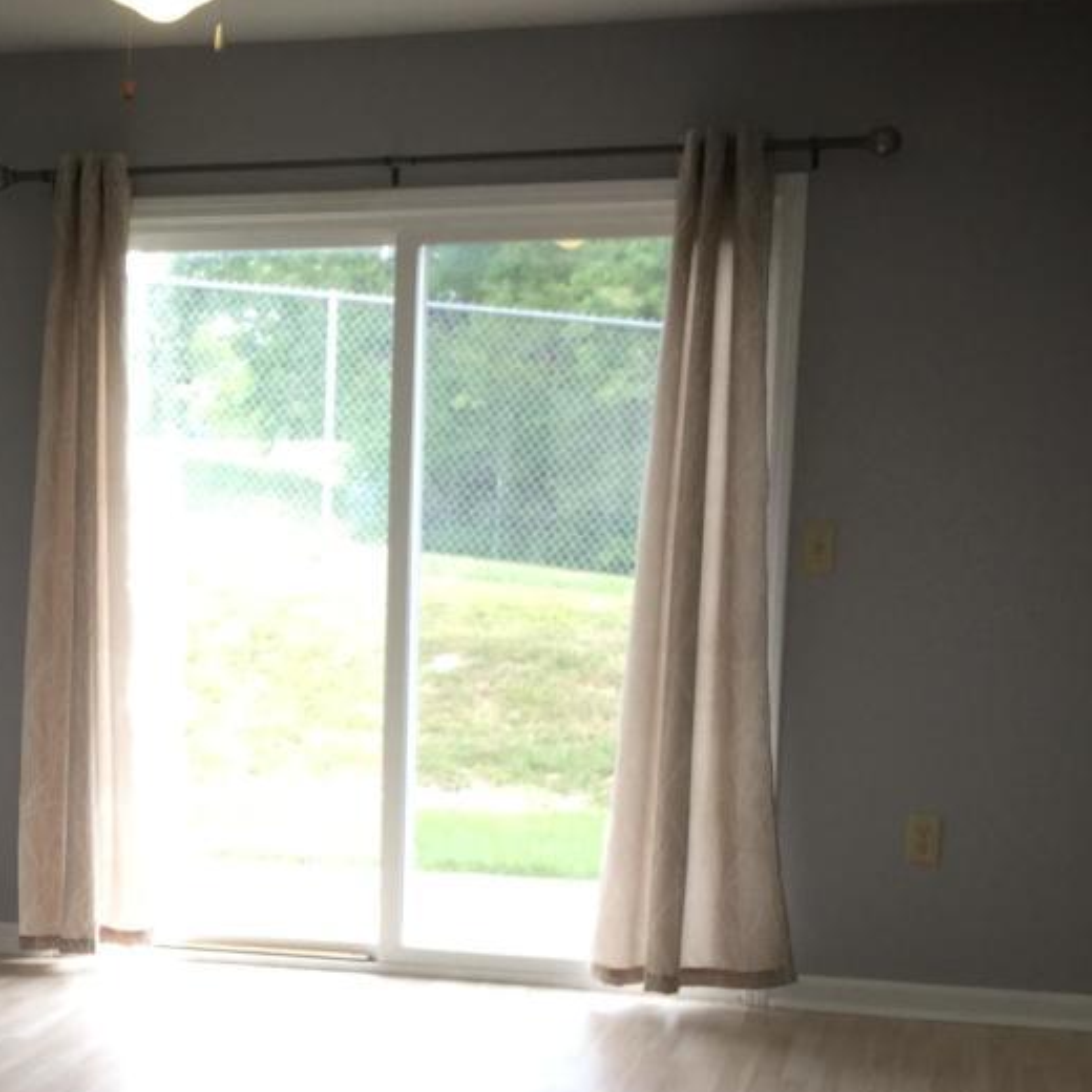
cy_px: 821
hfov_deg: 23.3
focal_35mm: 72
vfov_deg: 23.7
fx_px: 2570
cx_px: 75
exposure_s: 1/30
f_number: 2.4
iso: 25
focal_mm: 3.3
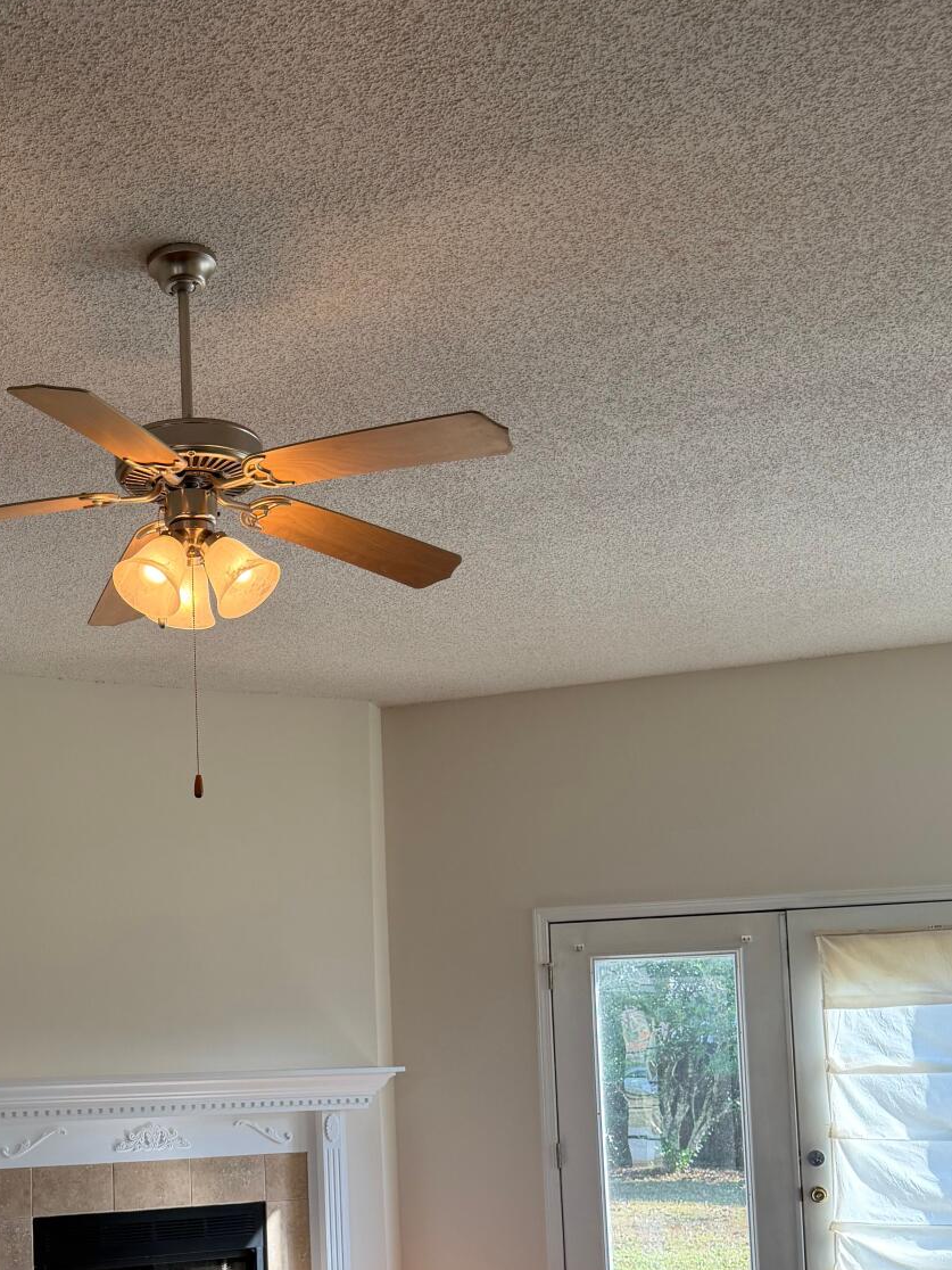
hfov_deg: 32.6
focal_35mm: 43
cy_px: 943
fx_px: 1577
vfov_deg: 42.6
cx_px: 184
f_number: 1.78
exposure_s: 1/164
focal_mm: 6.76
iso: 80
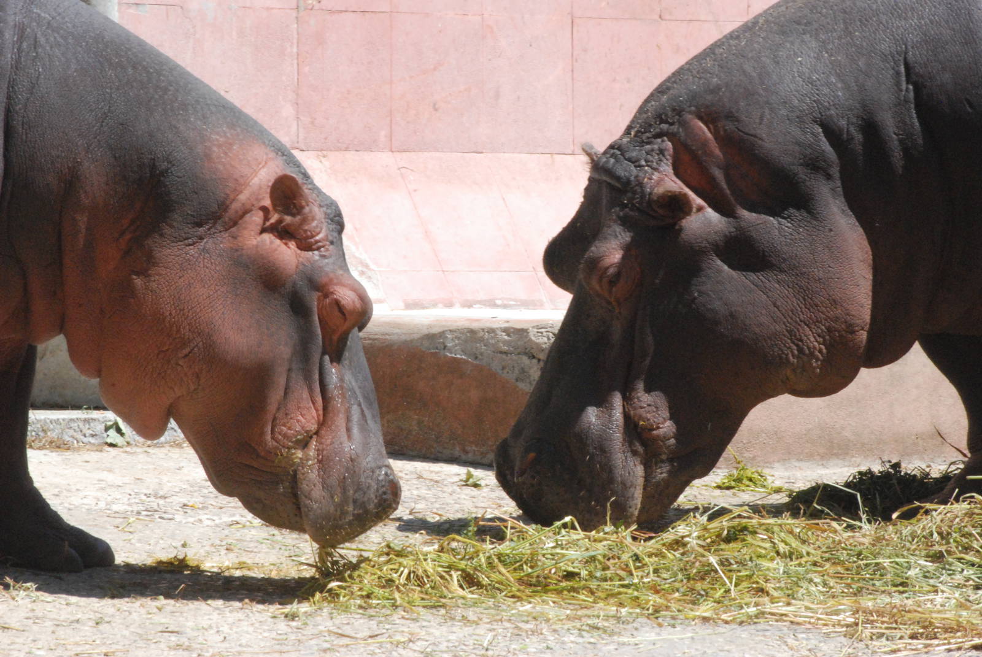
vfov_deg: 3.1
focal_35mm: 450
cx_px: 491
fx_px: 12289
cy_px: 328
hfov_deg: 4.6
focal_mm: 300
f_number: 32
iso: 1600
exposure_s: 1/160
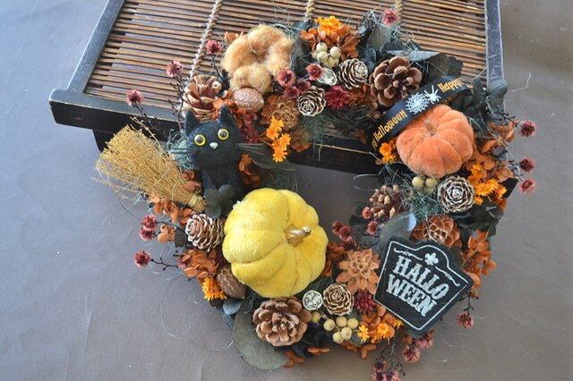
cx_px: 286
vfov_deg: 31.9
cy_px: 190
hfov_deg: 46.4
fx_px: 668
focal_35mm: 42
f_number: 4.5
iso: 400
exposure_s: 1/15
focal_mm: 28
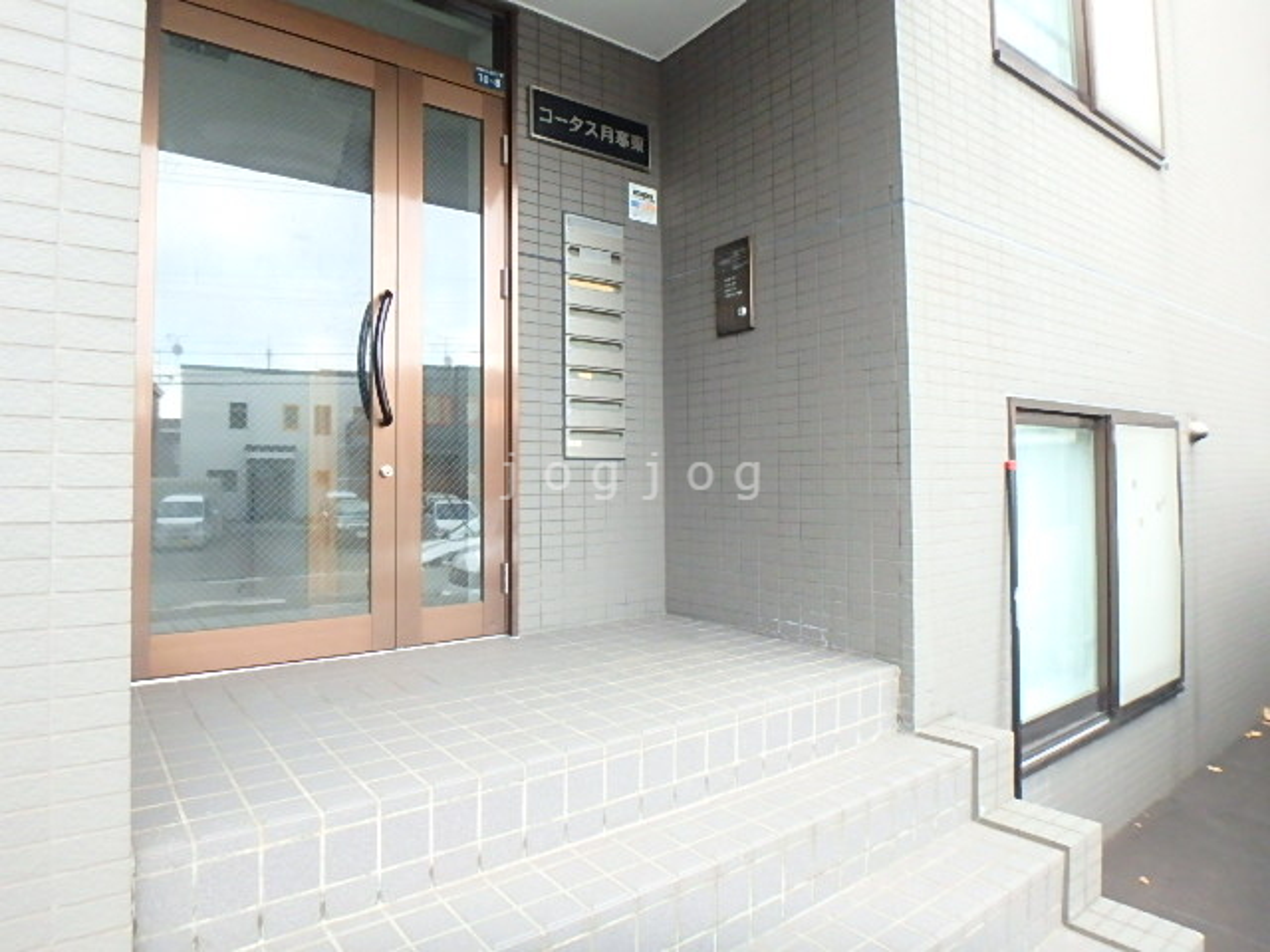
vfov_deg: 63.4
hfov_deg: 79.0
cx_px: 635
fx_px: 770
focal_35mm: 21
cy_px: 476
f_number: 3.5
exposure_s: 1/200
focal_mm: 3.7
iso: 800
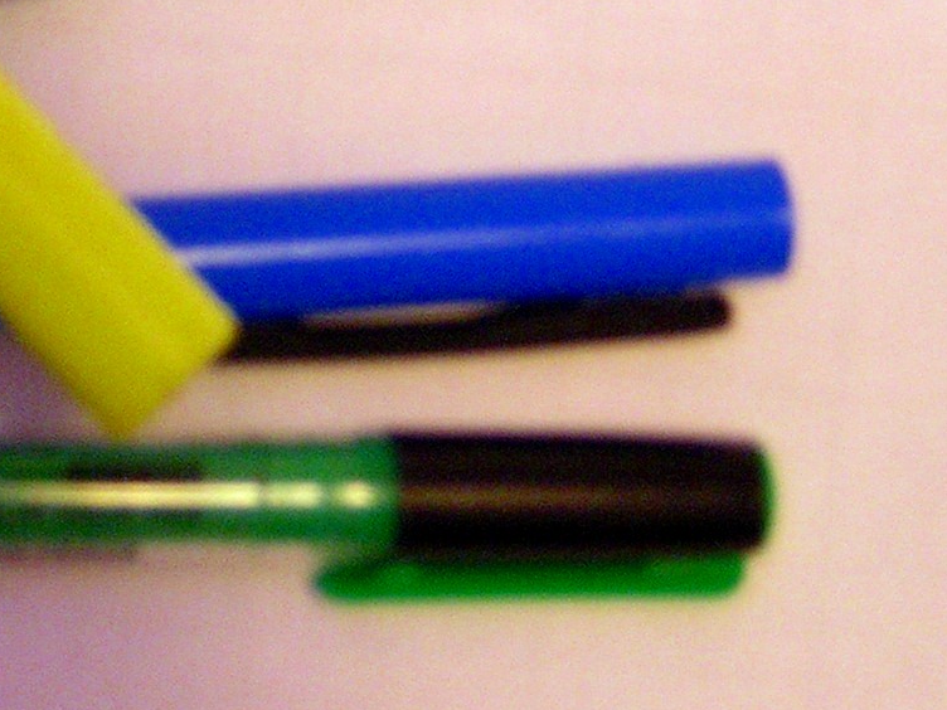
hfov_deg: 13.1
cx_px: -14
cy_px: -20
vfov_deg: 9.9
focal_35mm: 149
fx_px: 4076
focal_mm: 9.1
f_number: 3.6
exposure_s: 1/2.9
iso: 400
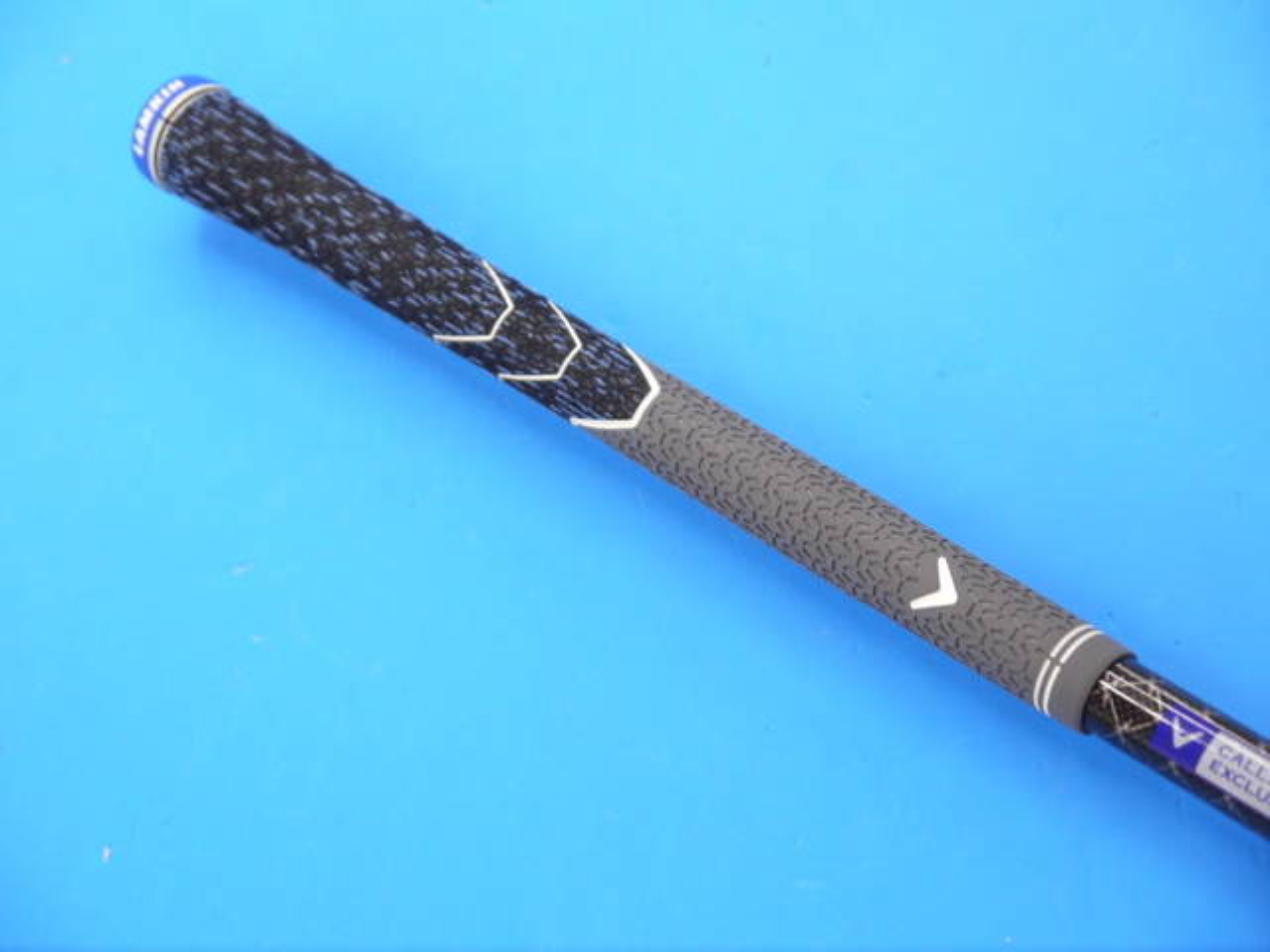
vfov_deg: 17.6
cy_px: 476
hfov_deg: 23.3
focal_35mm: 84
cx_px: 635
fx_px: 3082
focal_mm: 42
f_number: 5.6
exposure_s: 1/80
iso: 800
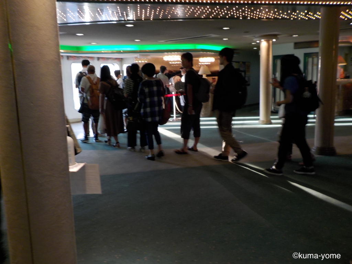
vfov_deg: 46.8
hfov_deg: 60.0
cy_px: 132
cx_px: 176
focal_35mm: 30
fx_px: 305
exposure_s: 1/30
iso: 125
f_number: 3.3
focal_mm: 4.1
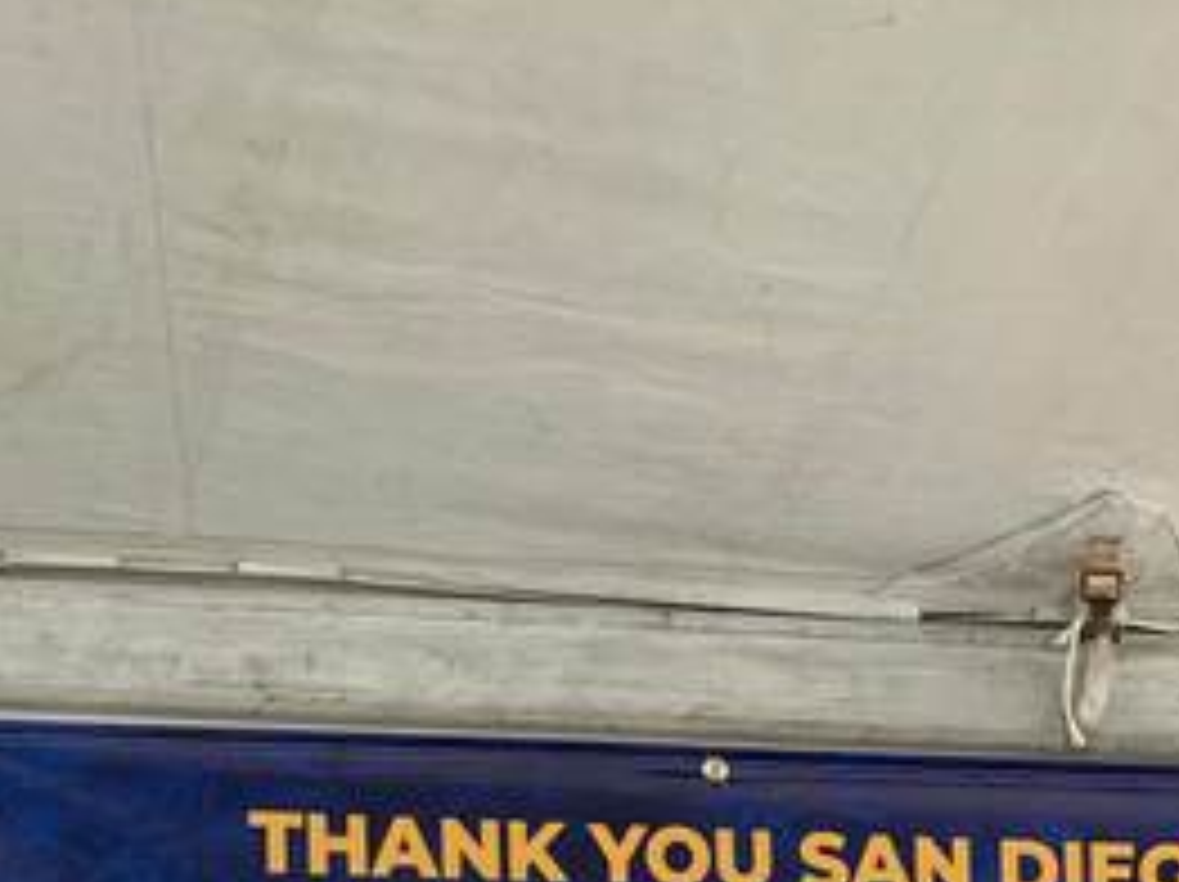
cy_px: 1647
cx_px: 1156
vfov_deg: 12.5
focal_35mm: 107
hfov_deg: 18.0
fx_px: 3641
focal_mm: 3.99
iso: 25
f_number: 1.8
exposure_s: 1/120
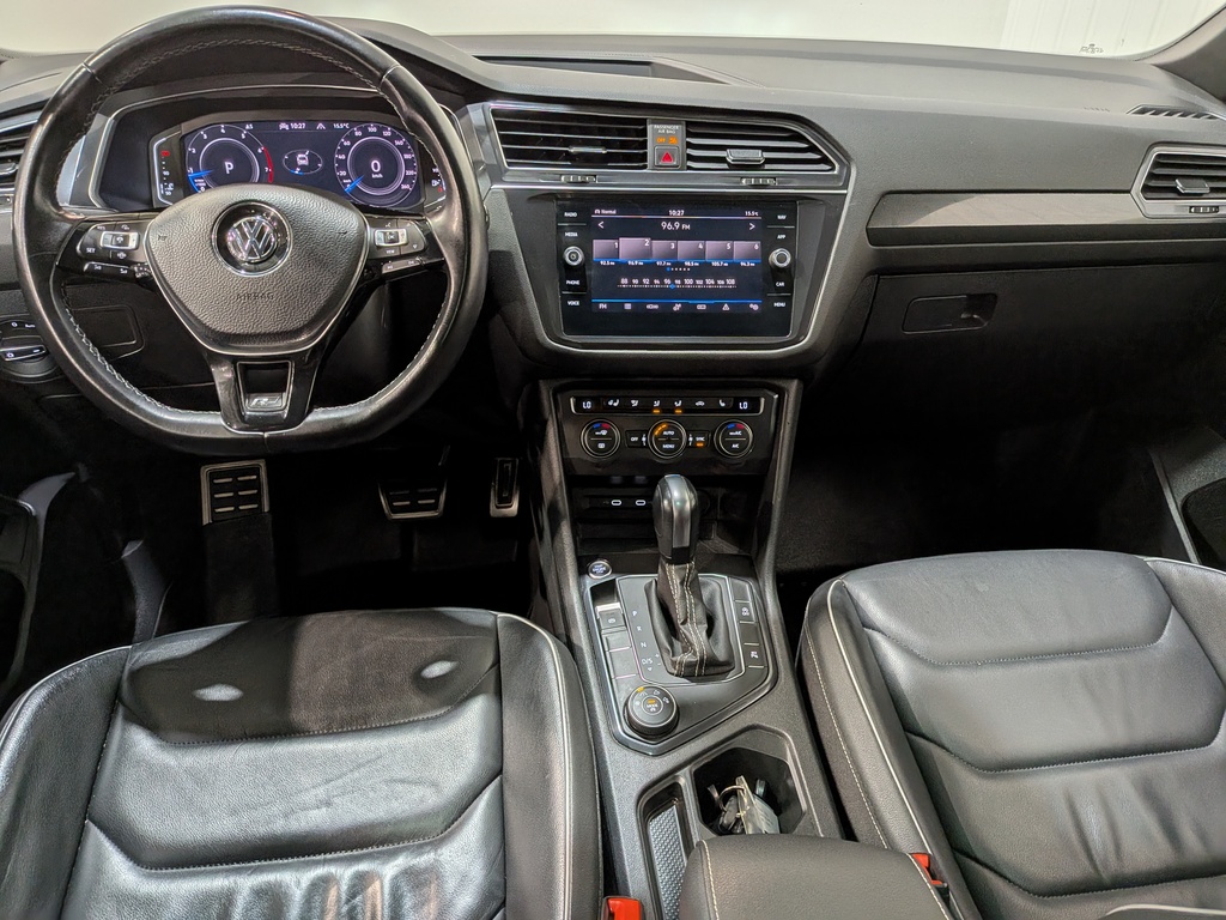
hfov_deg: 71.6
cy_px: 460
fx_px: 850
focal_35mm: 24
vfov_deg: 56.8
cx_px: 613
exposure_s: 1/120
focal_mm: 4.53
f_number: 1.7
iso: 30
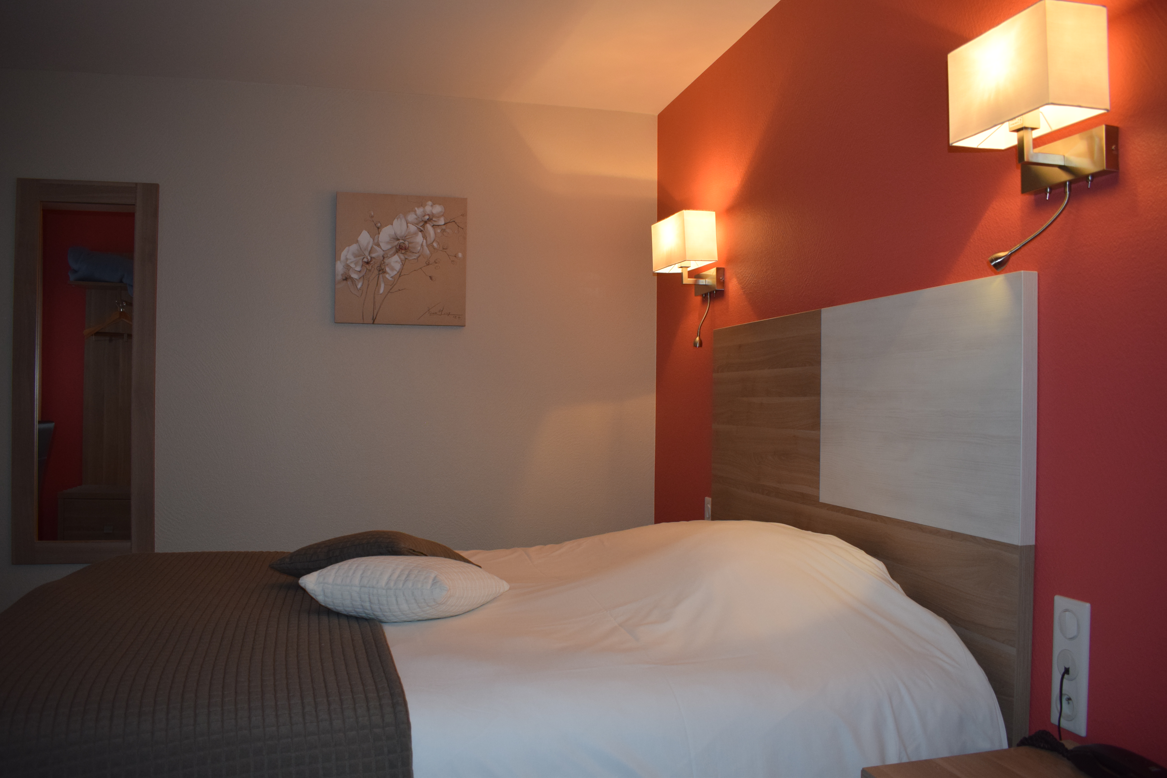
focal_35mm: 27
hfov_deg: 67.4
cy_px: 389
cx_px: 584
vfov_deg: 47.9
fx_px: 875
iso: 800
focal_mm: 18
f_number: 5
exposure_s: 1/100
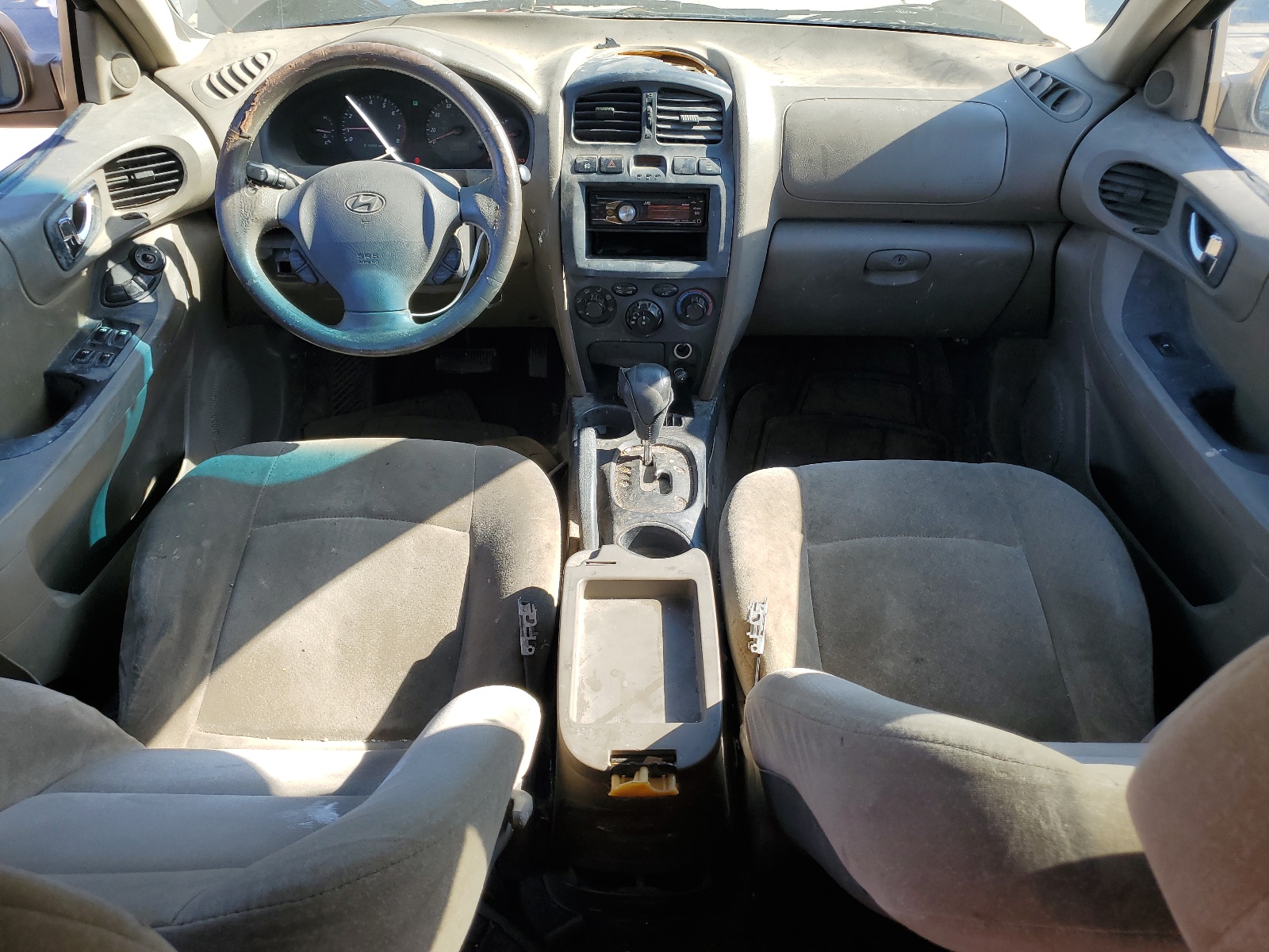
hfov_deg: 67.3
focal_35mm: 26
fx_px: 953
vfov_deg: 53.1
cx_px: 634
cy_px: 476
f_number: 1.5
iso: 50
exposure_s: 1/500
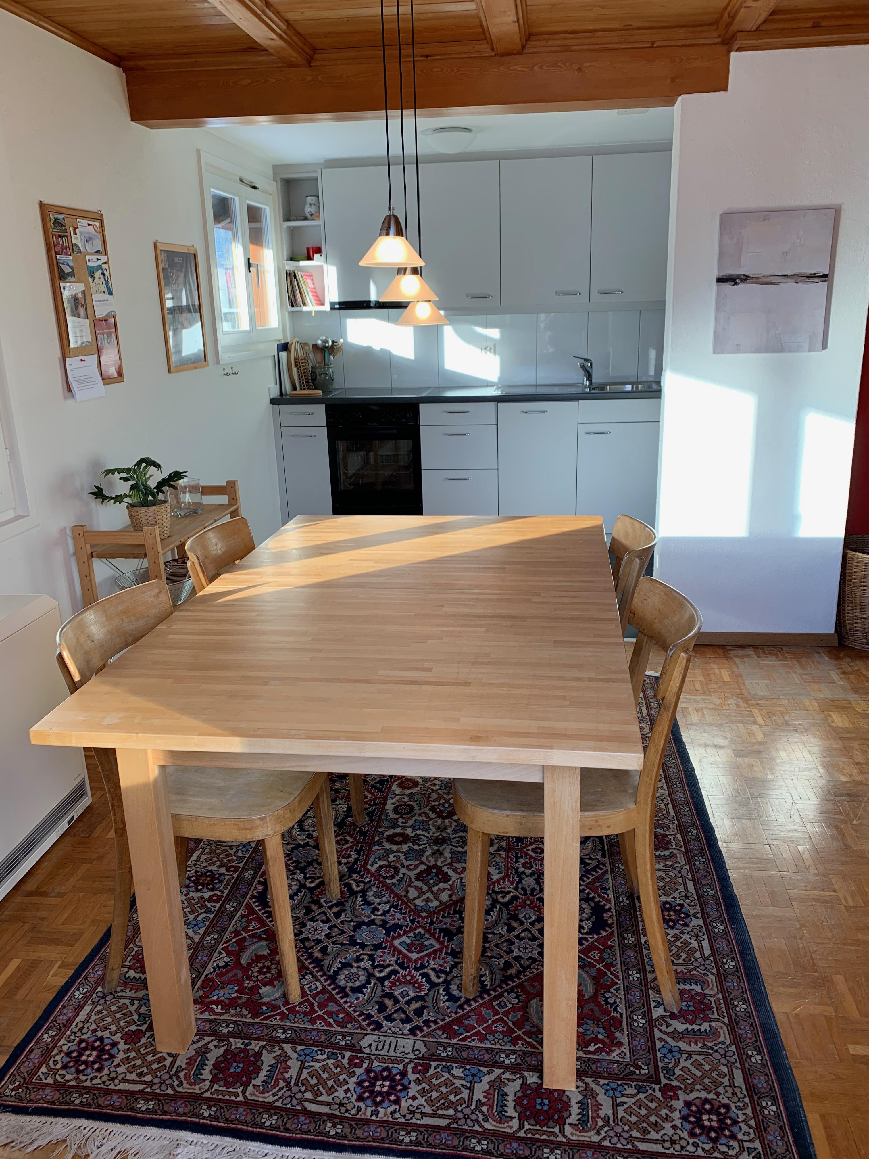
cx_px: 434
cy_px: 580
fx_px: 870
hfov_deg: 53.1
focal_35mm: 26
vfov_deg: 67.3
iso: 32
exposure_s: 1/96
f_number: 1.8
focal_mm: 4.25
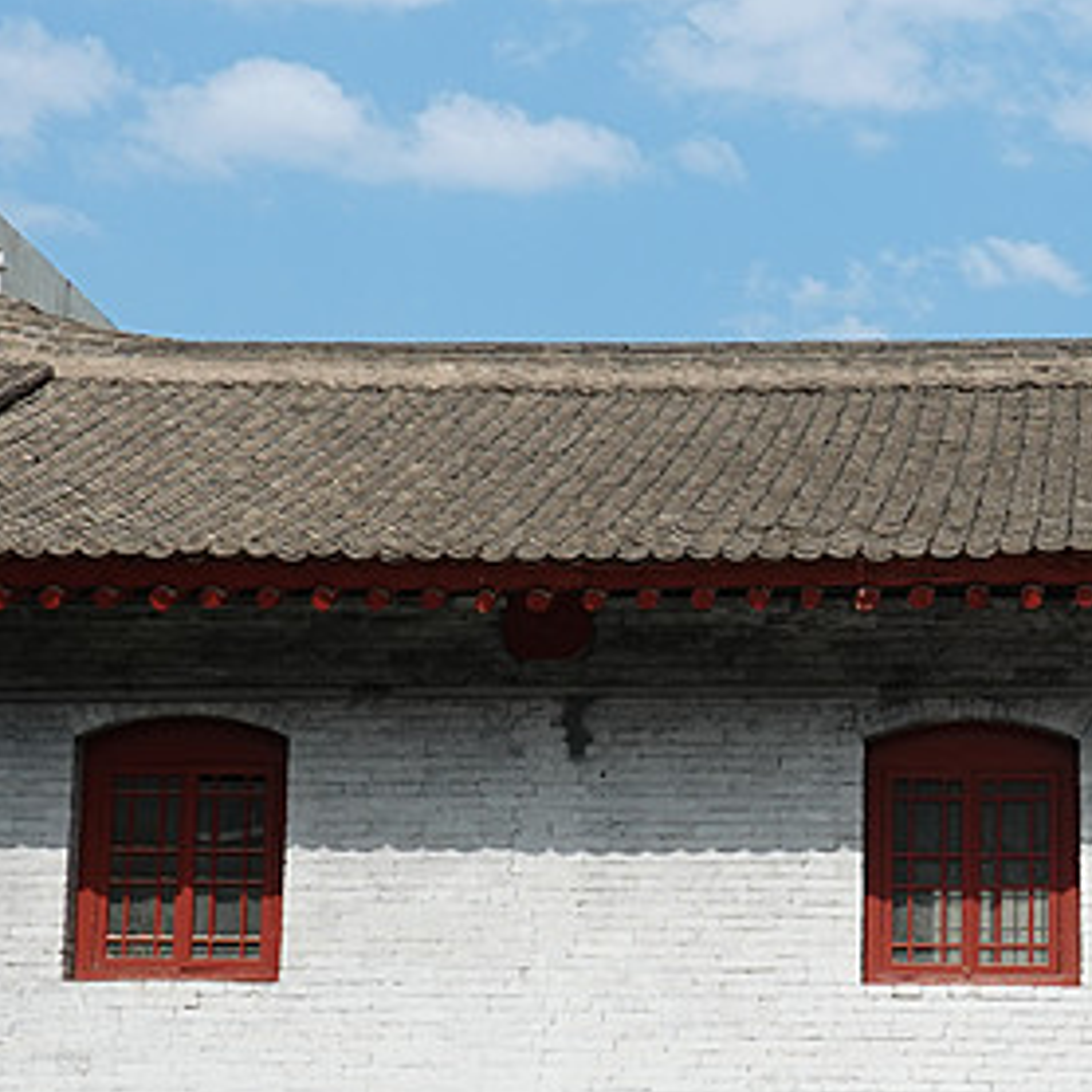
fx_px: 2962
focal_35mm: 83
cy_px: 717
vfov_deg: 20.8
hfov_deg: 20.5
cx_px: 970
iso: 125
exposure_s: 1/640
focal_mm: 12.76
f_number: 5.6
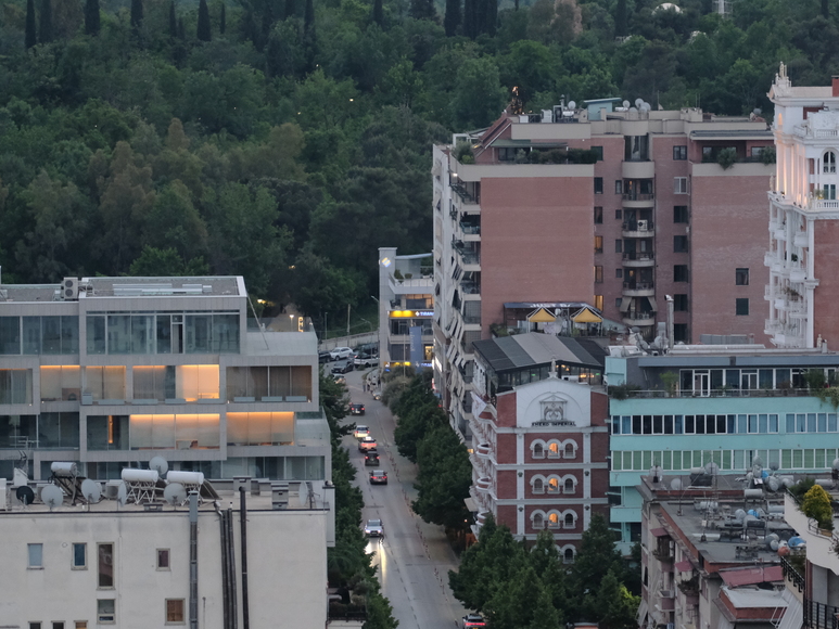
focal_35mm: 191
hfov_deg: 10.4
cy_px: 283
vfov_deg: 7.8
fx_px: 4630
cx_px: 508
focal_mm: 100
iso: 3200
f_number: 5
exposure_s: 1/52
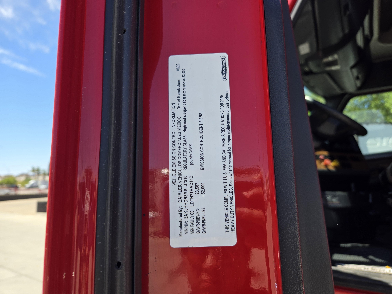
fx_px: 260
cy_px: 147
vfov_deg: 58.9
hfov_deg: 73.9
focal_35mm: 23
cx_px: 196
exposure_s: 1/736
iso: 25
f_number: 1.8
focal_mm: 5.4
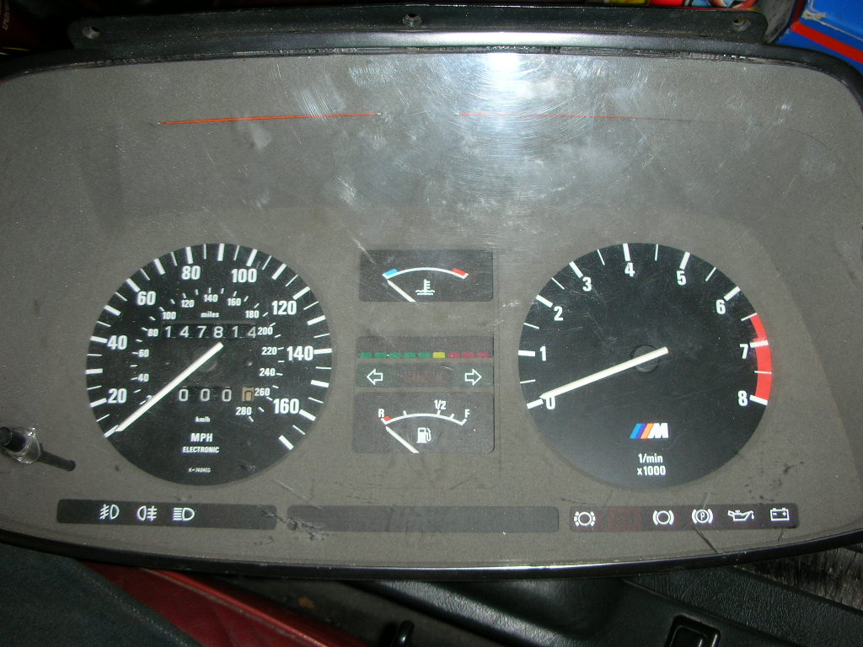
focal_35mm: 35
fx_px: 873
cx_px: 432
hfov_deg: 52.6
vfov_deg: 40.7
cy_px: 324
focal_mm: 5.8
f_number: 3
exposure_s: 1/60.1
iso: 50
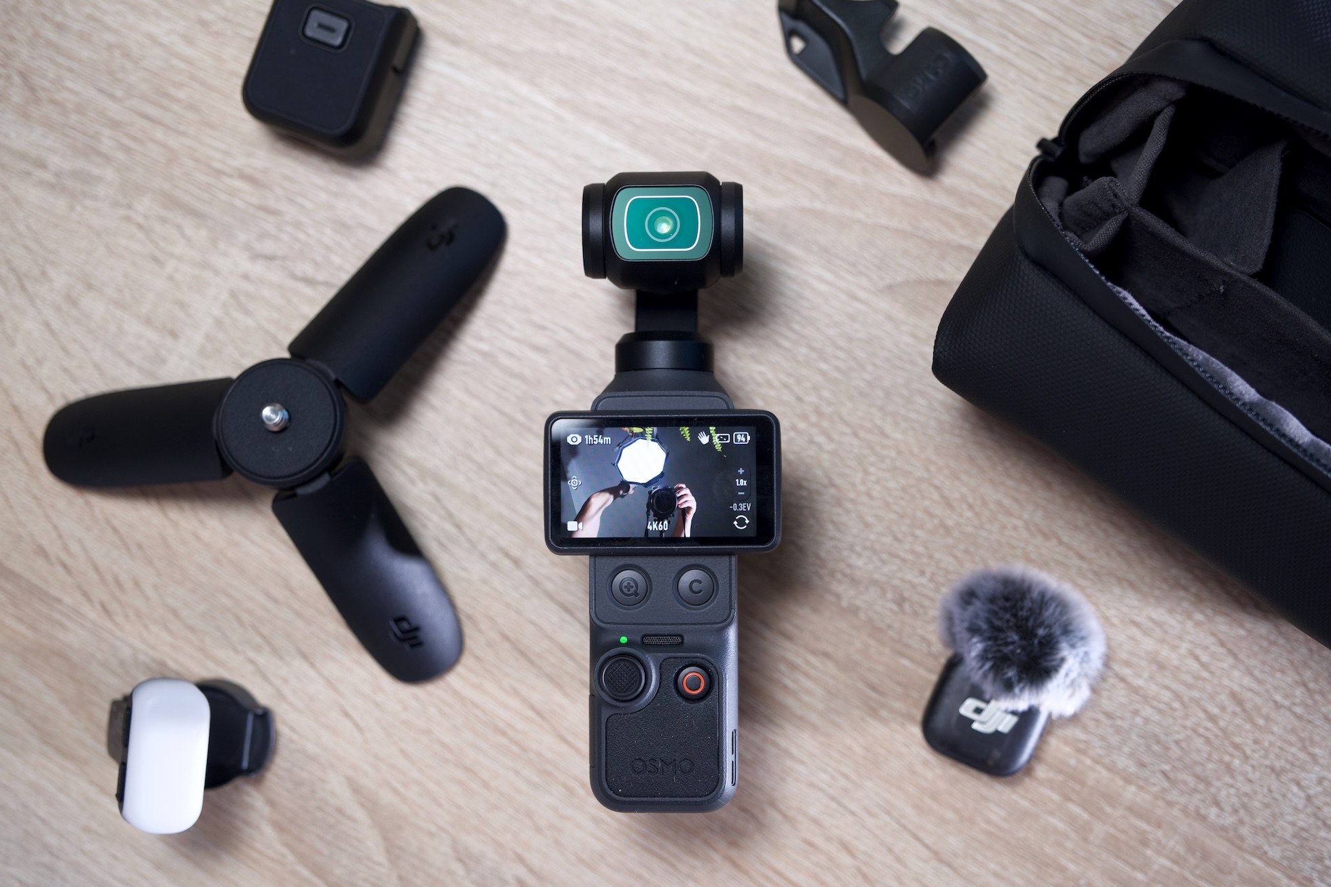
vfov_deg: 26.5
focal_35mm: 51
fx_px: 1885
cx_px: 673
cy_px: 452
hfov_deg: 38.9
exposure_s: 1/125
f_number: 3.2
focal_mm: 33.2
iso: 250
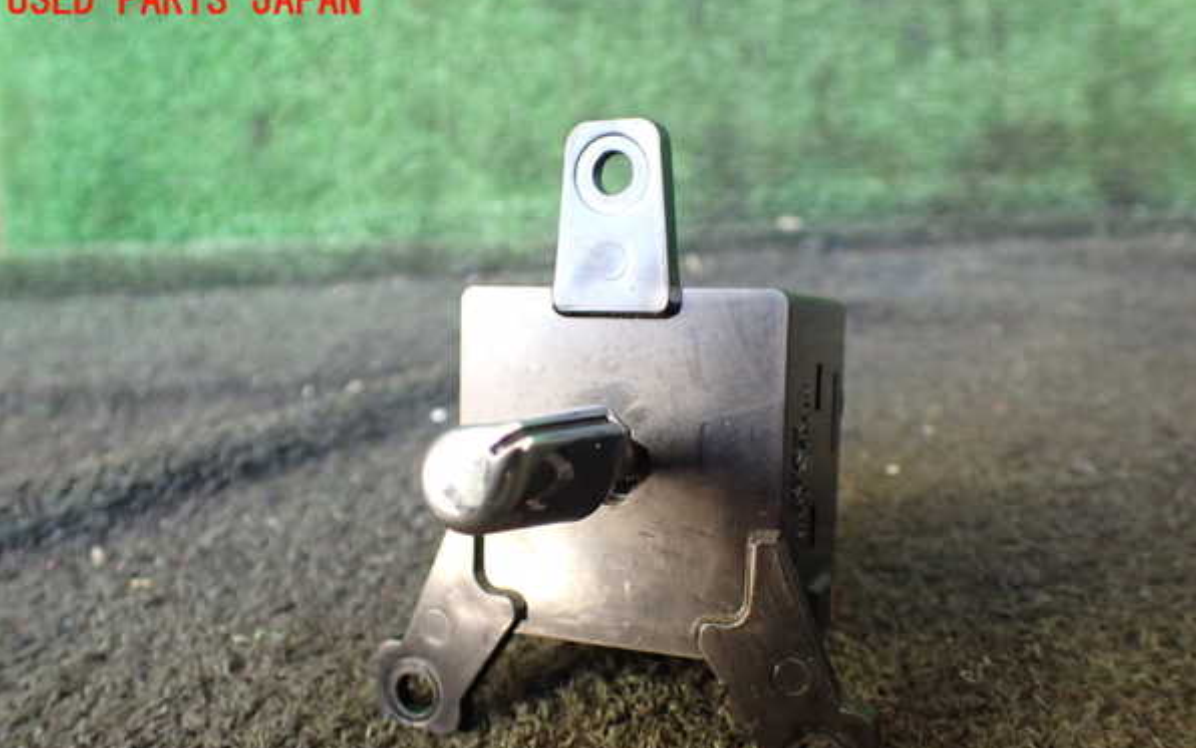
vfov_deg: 39.4
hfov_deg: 59.6
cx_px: 598
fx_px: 1043
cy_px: 427
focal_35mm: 32
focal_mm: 5.4
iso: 800
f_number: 2.3
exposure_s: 1/125
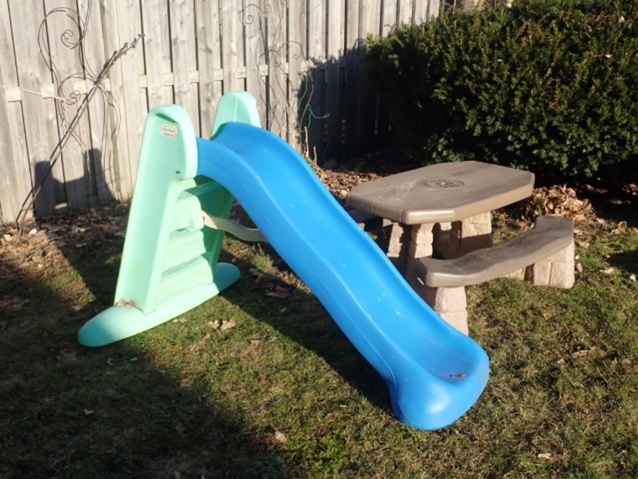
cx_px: 319
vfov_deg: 37.7
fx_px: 700
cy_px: 240
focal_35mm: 38
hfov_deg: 49.0
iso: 100
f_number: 3.5
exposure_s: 1/500
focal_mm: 6.83
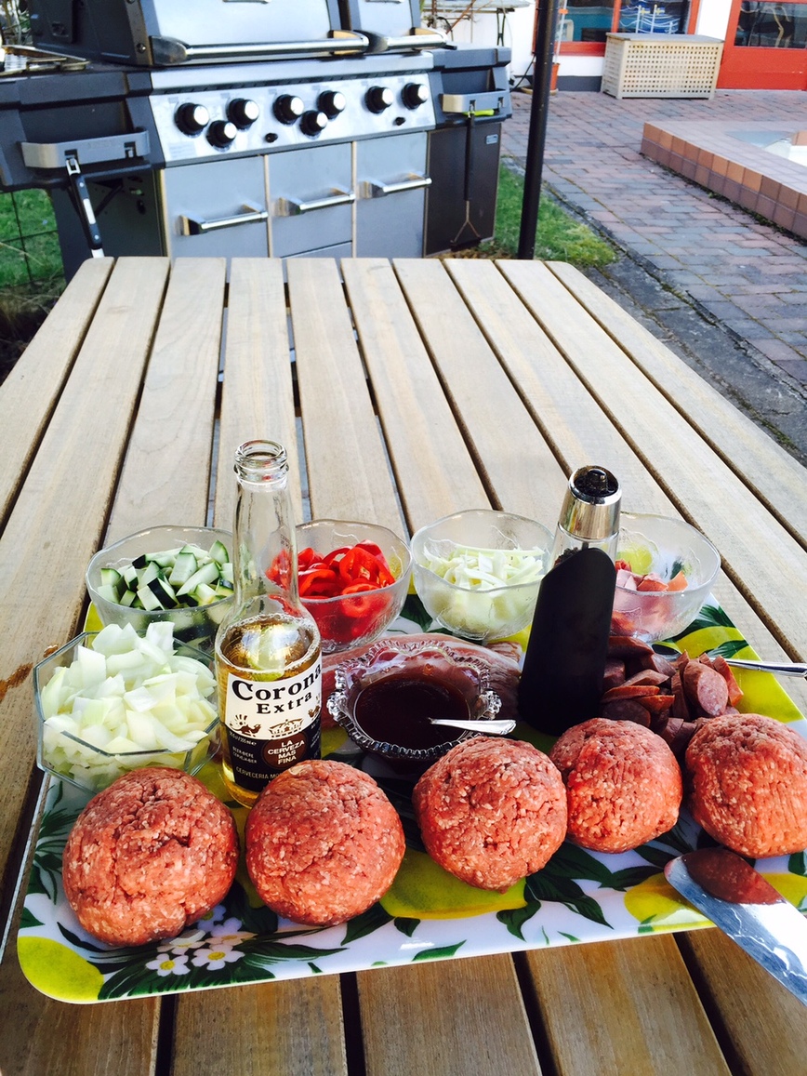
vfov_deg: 61.7
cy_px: 538
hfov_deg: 48.2
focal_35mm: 29
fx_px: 901
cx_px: 404
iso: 32
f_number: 2.2
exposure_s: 1/60
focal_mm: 4.15
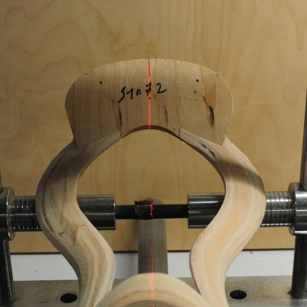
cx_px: 153
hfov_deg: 23.7
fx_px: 732
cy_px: 227
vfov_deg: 23.5
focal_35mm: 73
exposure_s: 1/100
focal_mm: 50
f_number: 8
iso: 1600
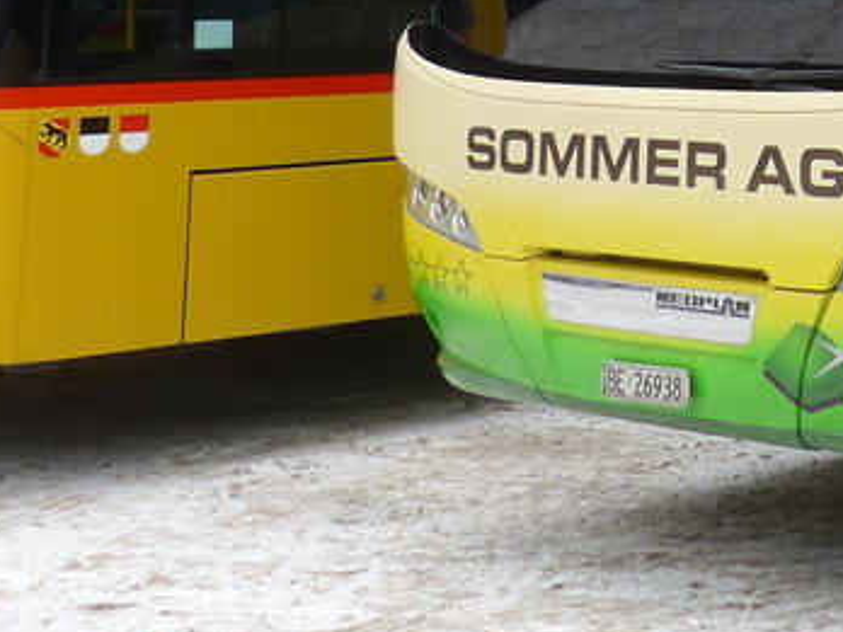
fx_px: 2435
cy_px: -354
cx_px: 1395
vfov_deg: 13.8
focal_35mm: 100
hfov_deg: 17.0
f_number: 2.8
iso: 80
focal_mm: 6
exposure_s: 1/320
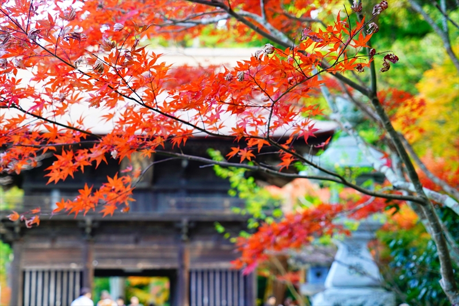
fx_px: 956
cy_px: 153
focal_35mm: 75
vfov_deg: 18.2
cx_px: 230
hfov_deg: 27.0
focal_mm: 75
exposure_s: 1/90
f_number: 5.6
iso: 1000
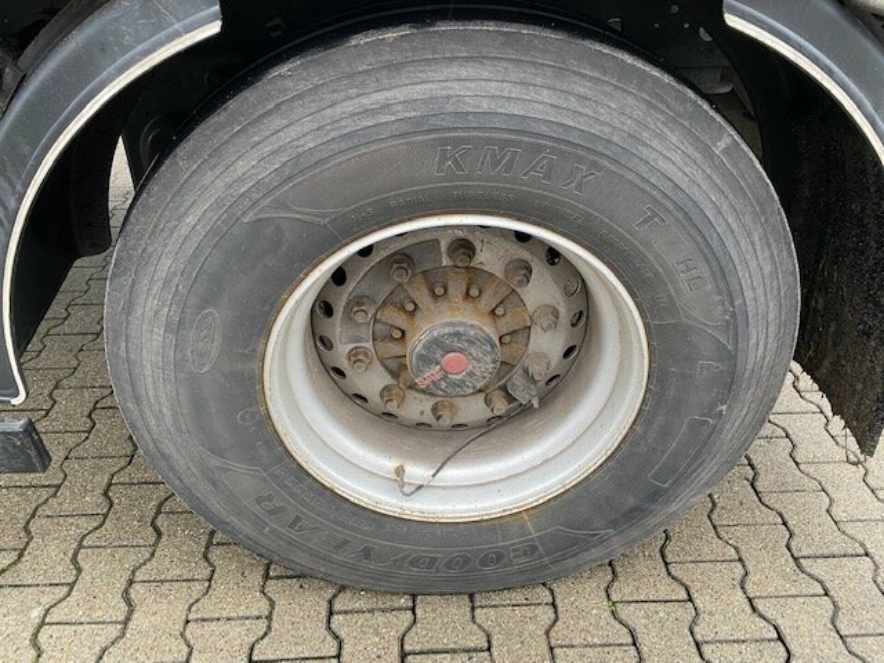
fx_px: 664
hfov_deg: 67.3
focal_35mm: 26
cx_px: 442
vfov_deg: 53.1
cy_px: 332
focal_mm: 4.25
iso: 125
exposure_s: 1/62
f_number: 1.8
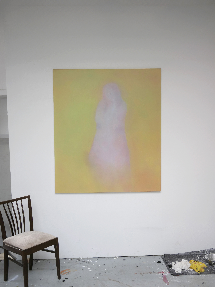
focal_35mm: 40
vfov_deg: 46.8
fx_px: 331
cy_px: 144
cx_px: 108
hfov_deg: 36.0
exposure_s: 1/160
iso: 200
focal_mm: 20
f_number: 2
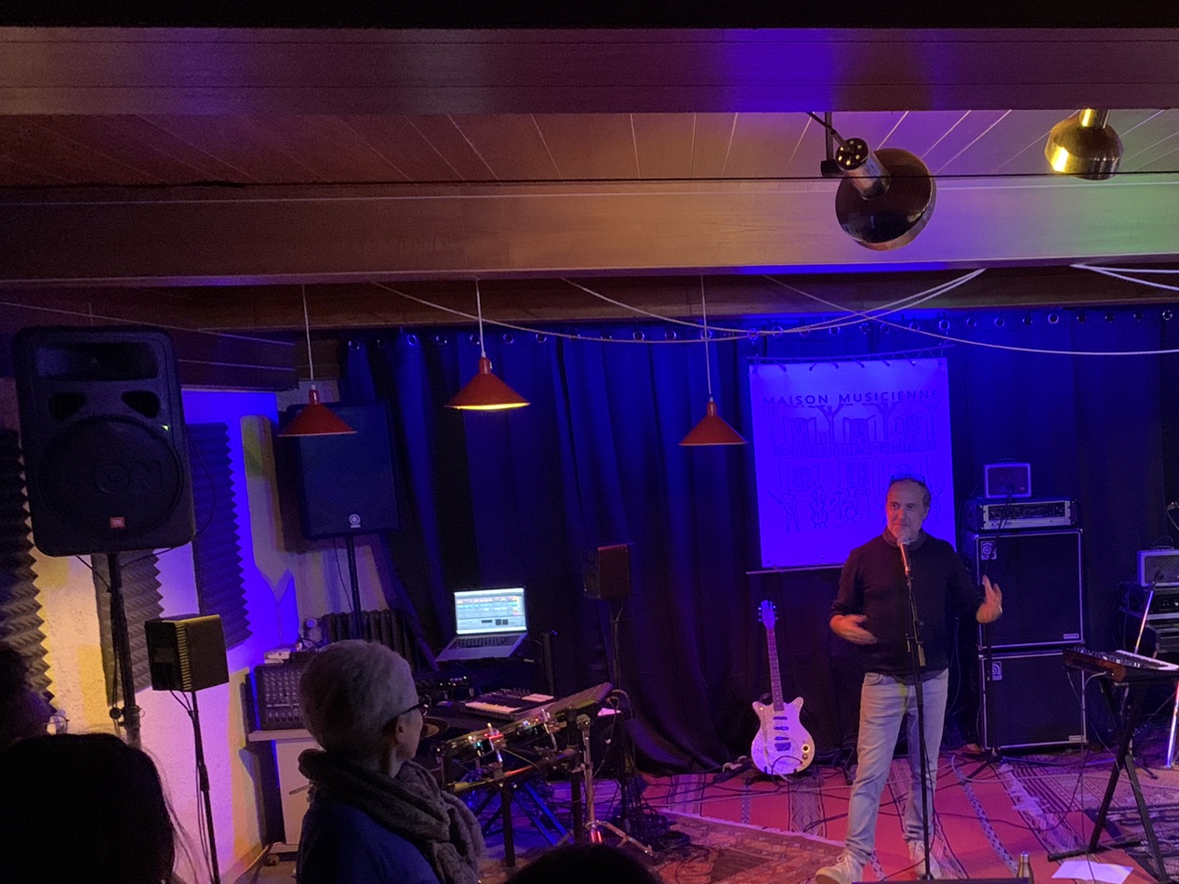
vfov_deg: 34.0
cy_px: 595
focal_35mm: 42
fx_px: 1430
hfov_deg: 43.0
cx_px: 924
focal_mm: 4.25
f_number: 1.8
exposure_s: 1/25
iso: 640
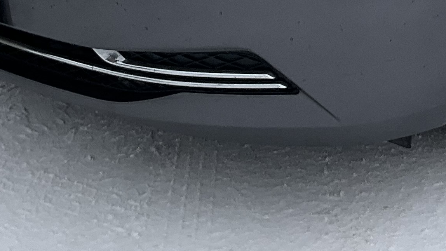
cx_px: 457
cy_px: -159
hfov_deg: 18.7
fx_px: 1313
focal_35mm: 111
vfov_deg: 10.4
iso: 25
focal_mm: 3
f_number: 1.8
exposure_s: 1/122
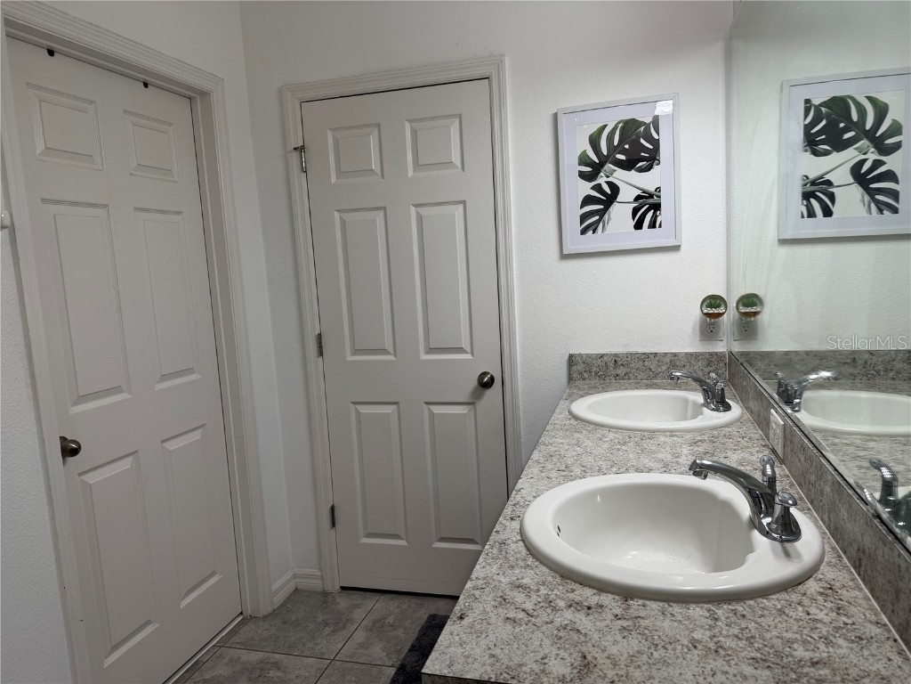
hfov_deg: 71.6
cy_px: 342
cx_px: 456
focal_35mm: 24
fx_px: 632
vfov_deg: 56.8
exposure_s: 1/120
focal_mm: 6.76
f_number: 1.78
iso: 64
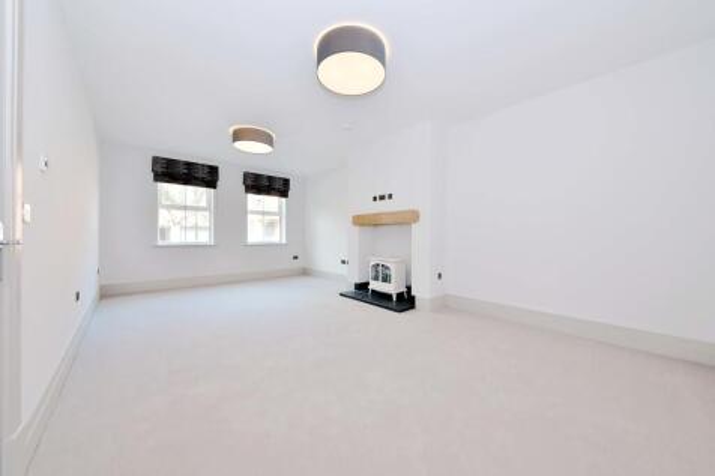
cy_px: 238
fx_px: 238
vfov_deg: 90.0
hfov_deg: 112.6
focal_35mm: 12
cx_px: 358
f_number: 6.3
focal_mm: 12
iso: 250
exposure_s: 1/50
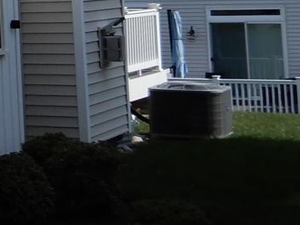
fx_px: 1161
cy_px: -106
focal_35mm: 134
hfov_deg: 12.5
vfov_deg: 10.7
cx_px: -343
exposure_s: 1/1000
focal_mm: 4.3
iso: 80
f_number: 4
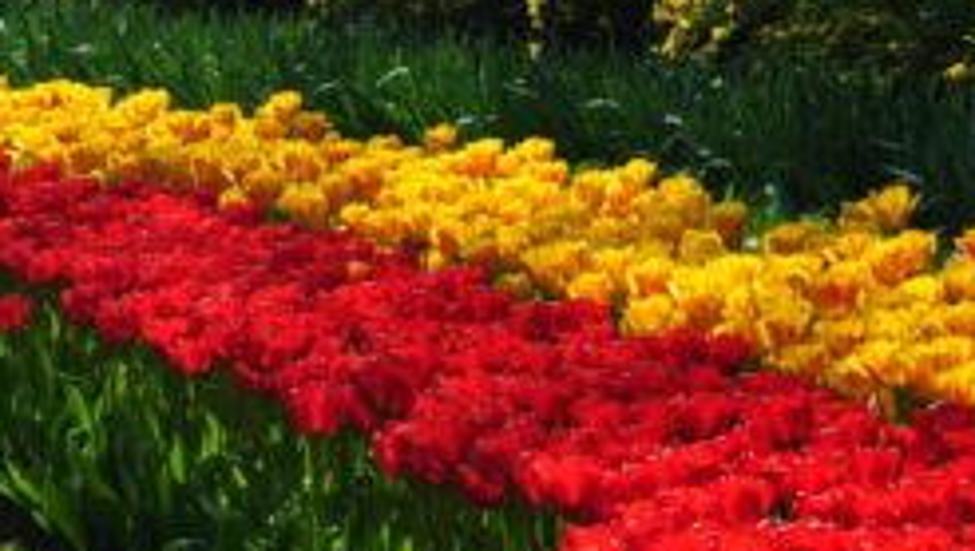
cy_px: -48
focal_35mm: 316
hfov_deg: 6.8
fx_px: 8178
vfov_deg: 3.9
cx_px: -67
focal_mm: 62
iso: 200
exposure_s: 1/160
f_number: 9
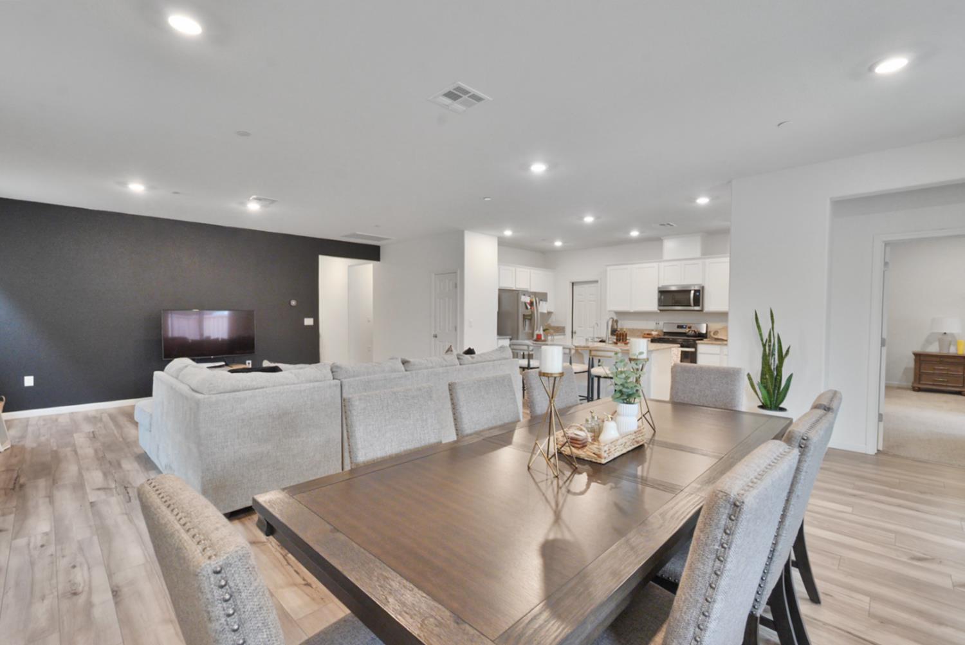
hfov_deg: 96.7
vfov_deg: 73.8
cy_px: 322
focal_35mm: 16
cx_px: 482
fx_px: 429
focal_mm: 16
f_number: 8
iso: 12800
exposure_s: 1/30
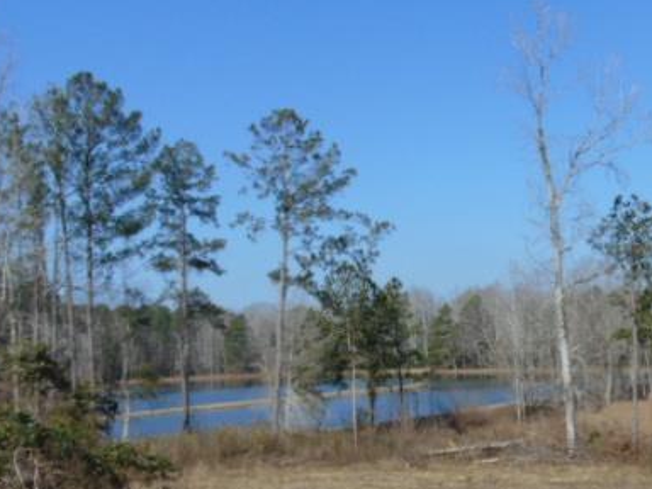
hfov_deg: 34.6
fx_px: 1036
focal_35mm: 55
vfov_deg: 26.4
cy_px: 338
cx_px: 441
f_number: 8.2
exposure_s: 1/250
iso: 80
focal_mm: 5.8
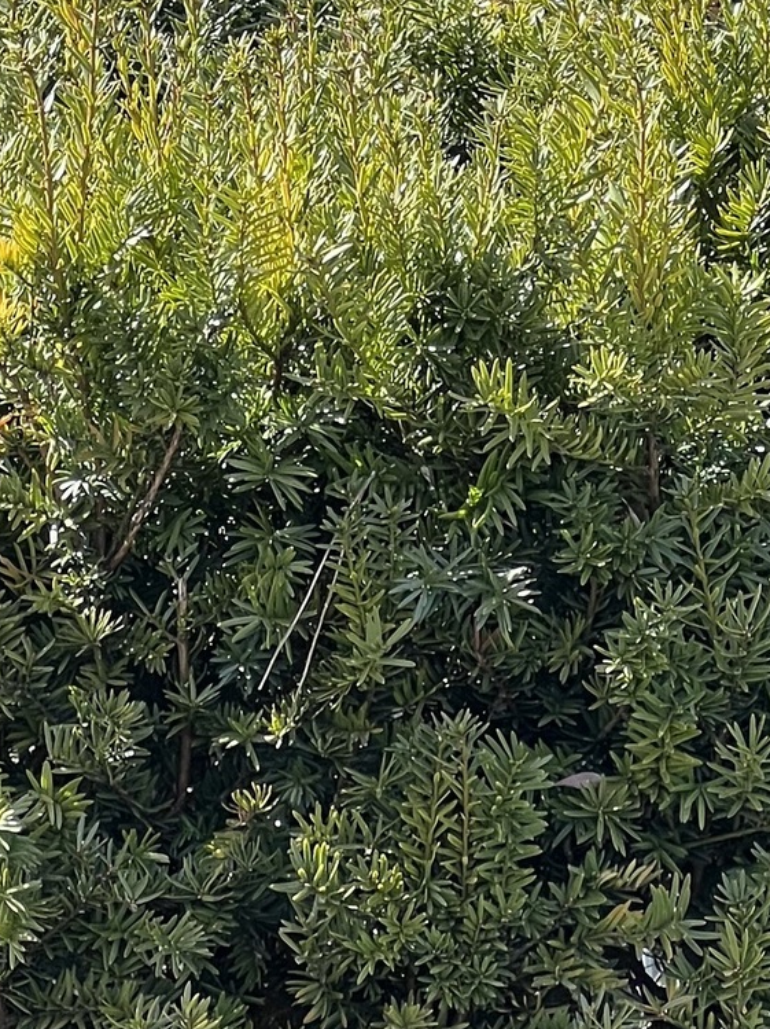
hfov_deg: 6.2
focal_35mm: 237
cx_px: 770
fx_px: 7035
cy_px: -506
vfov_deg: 8.2
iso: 32
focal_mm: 9
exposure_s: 1/181
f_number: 2.8
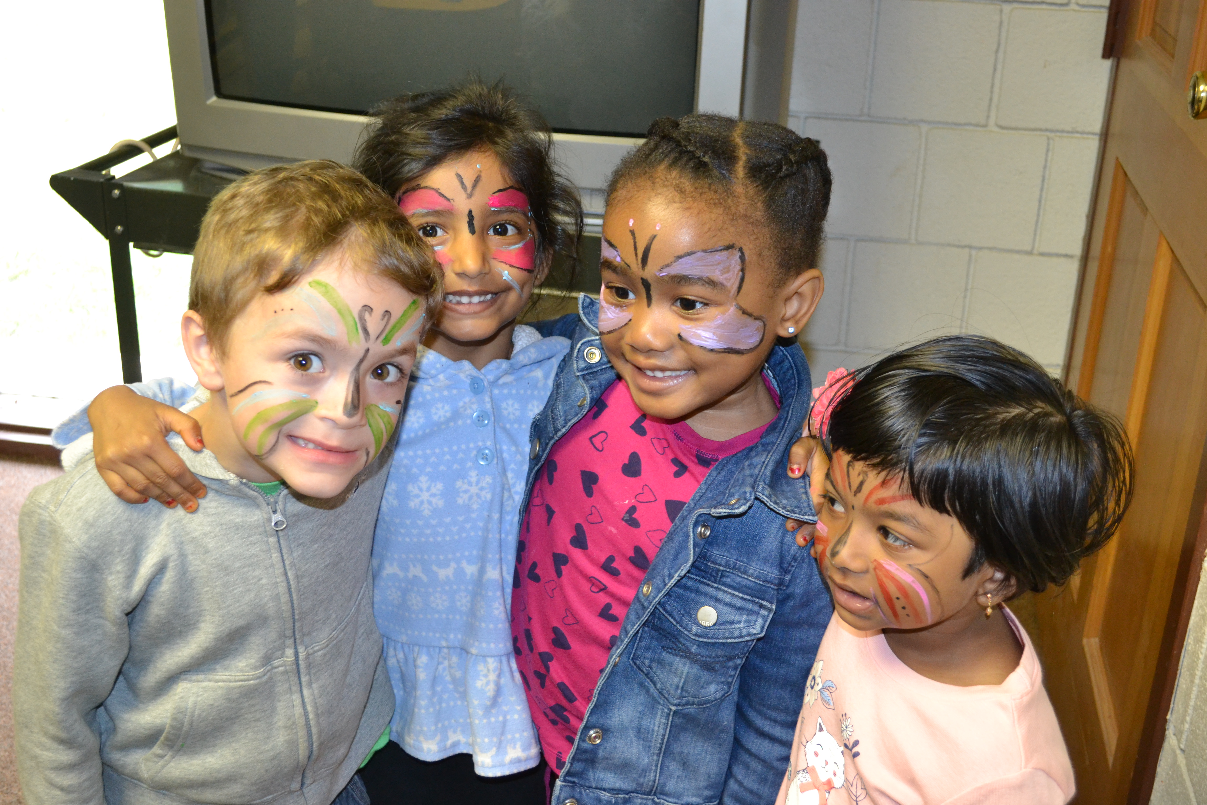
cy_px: 402
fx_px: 1408
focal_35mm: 42
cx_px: 604
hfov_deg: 46.4
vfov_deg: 31.9
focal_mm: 28
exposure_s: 1/60
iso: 1600
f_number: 4.5
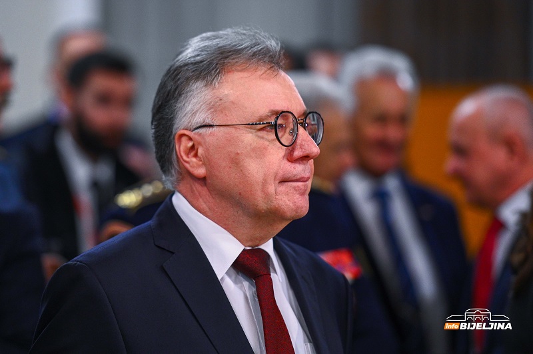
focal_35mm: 175
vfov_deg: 7.8
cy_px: 177
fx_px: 2589
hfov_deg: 11.8
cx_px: 266
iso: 2000
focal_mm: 175
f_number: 2.8
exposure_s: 1/320
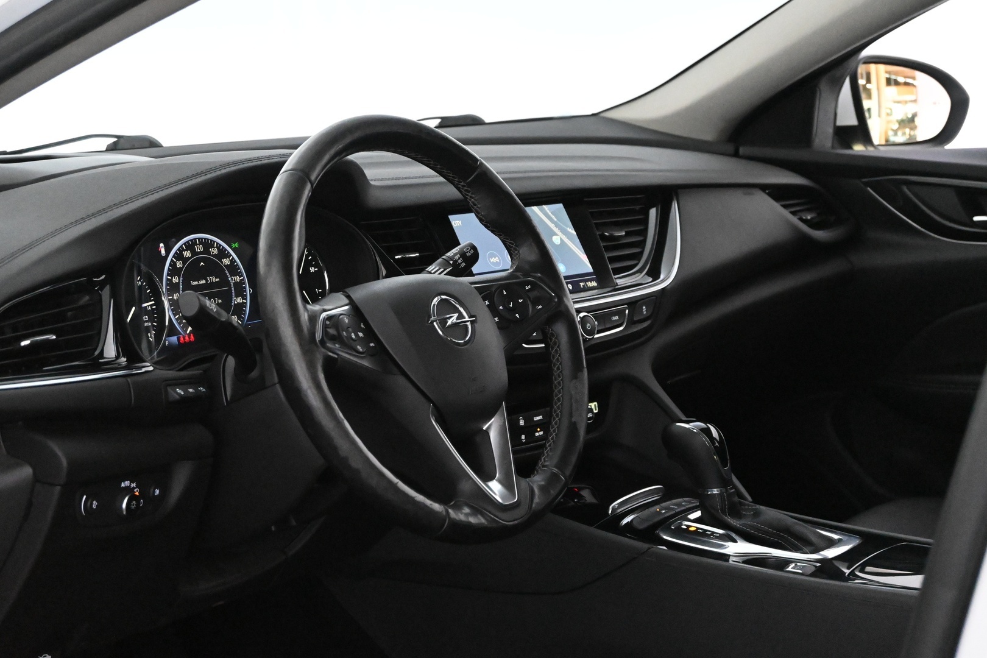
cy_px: 329
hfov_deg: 32.6
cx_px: 494
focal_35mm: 62
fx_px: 1686
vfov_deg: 22.1
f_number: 5.6
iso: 11400
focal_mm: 41
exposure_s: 1/60
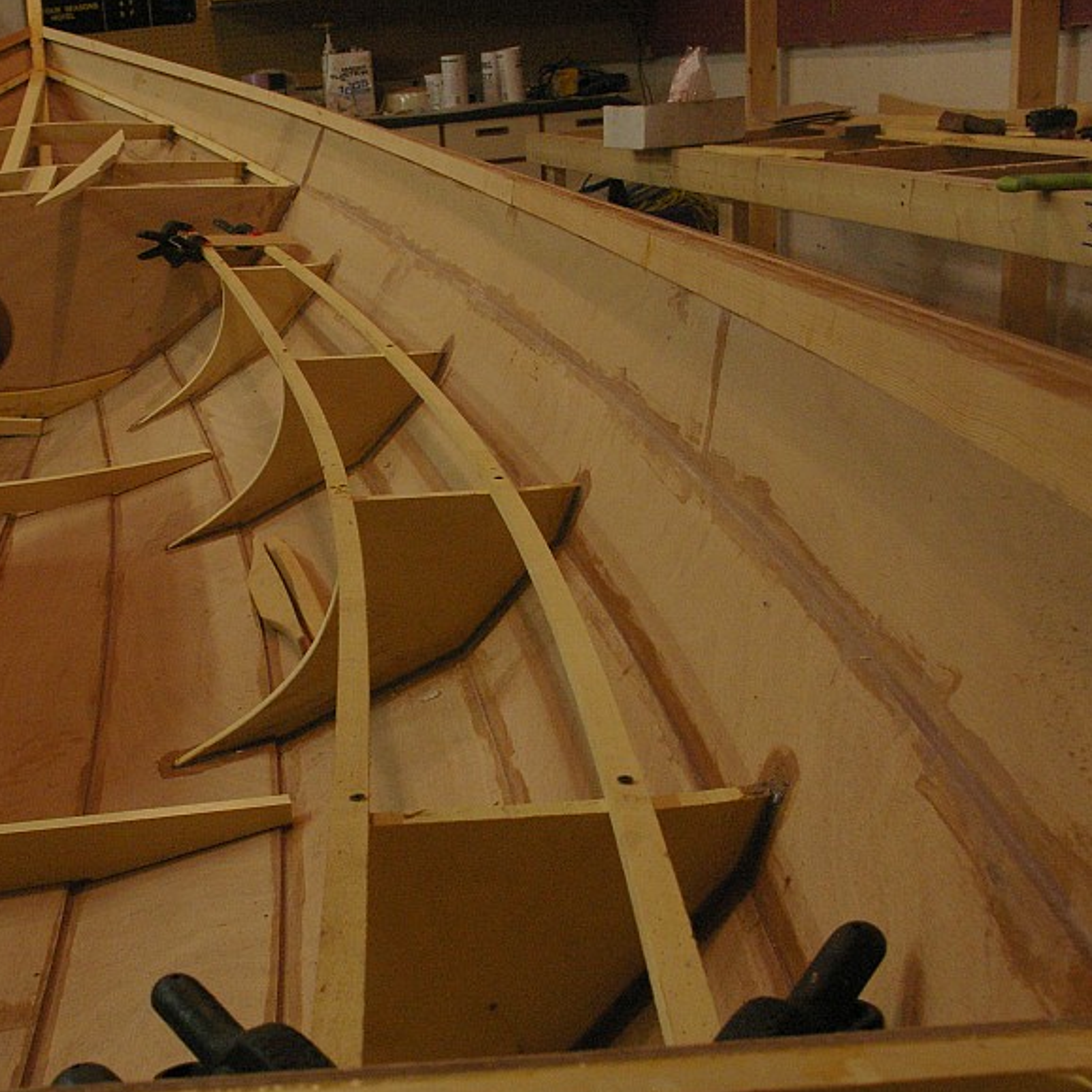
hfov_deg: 37.5
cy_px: 593
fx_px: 1570
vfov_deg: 38.3
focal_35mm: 44
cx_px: 294
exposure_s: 1/20
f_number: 8
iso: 1600
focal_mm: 20
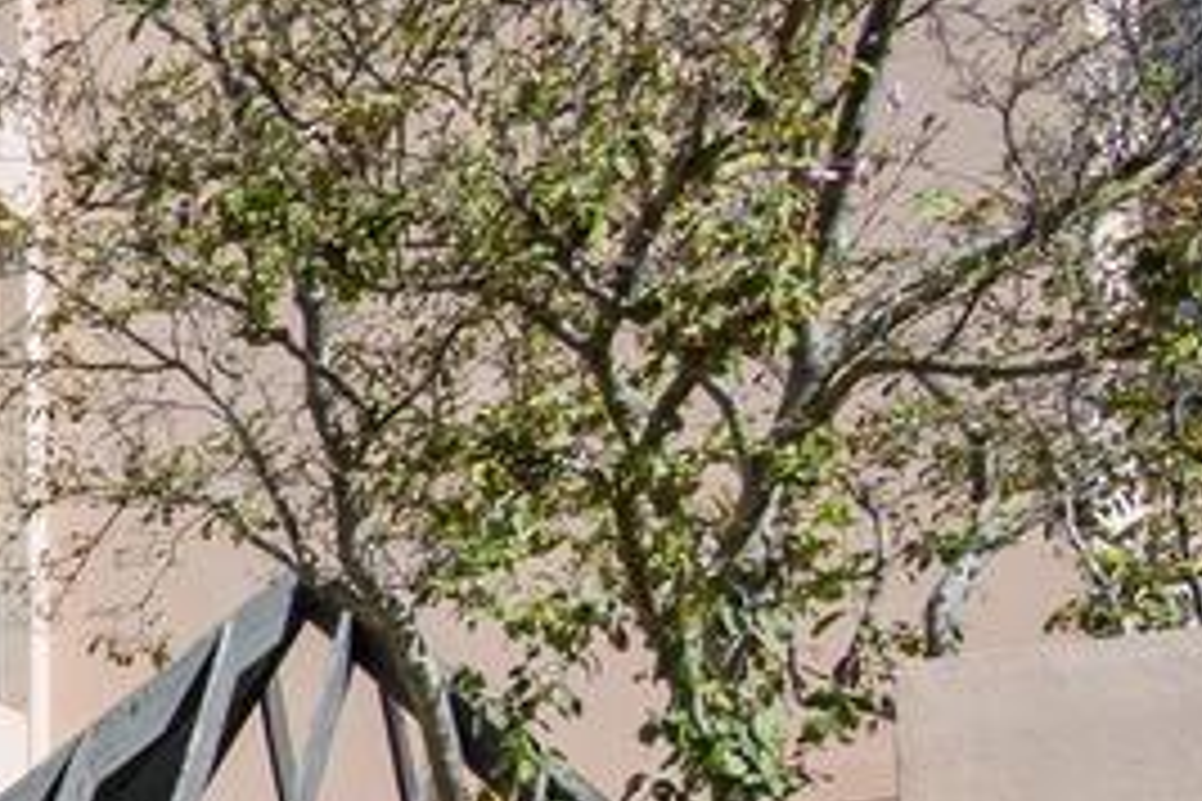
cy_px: 1413
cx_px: -1630
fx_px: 3238
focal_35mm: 97
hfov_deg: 14.5
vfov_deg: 12.9
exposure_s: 1/500
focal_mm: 12
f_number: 9
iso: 200
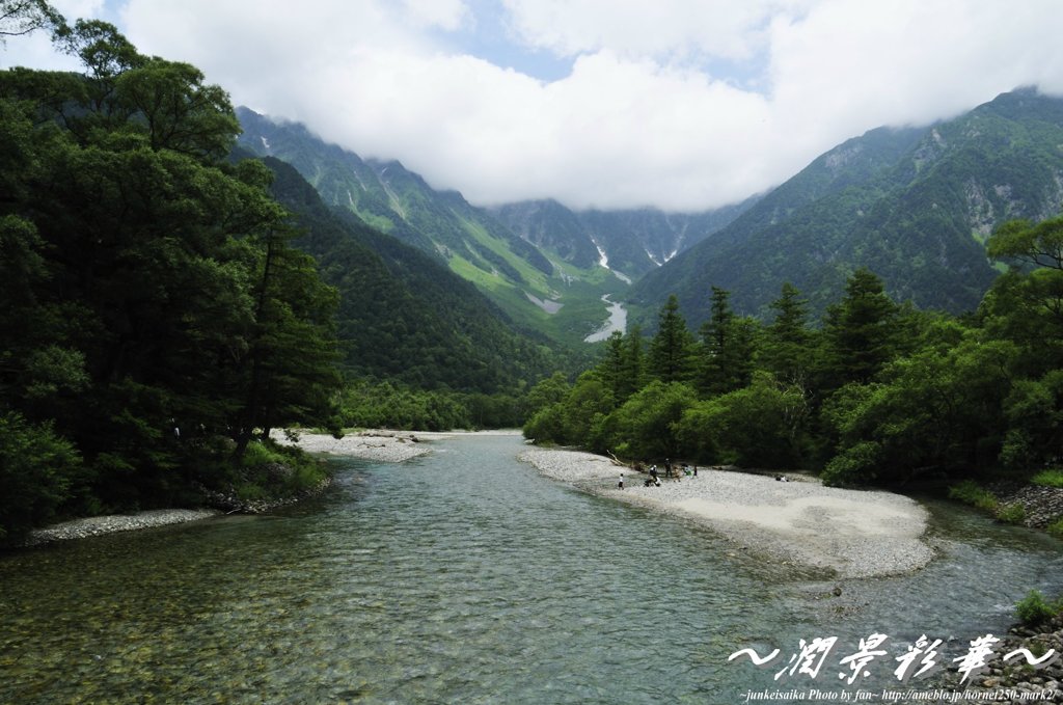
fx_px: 707
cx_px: 532
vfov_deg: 53.0
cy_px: 352
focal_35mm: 24
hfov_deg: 73.8
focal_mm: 16
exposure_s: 1/125
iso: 200
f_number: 14
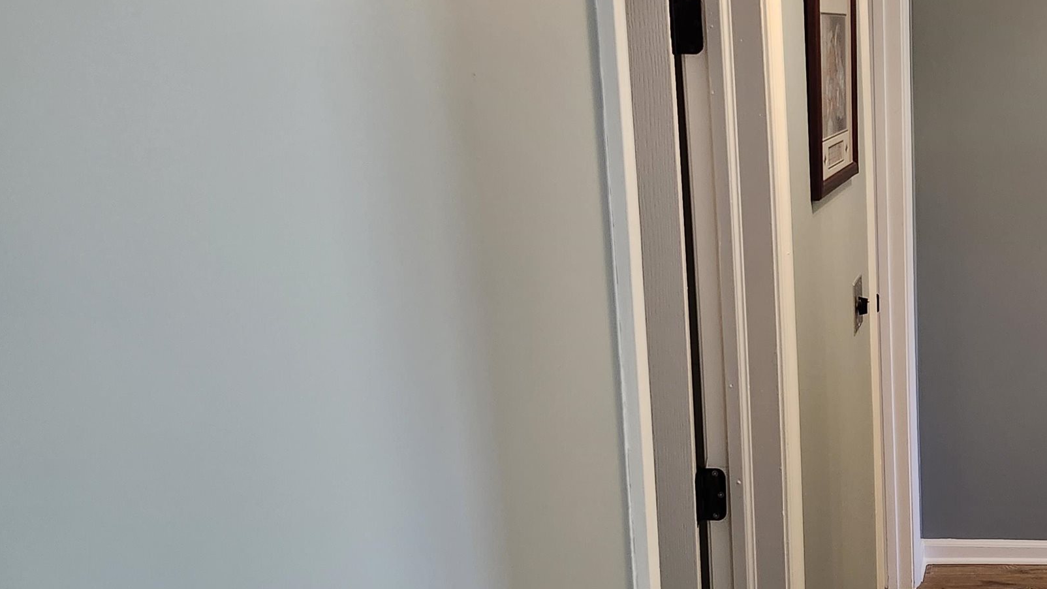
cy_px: 318
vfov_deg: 24.9
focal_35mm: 48
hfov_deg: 39.5
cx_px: 958
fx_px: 1332
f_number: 1.8
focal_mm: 5.54
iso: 500
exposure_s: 1/120
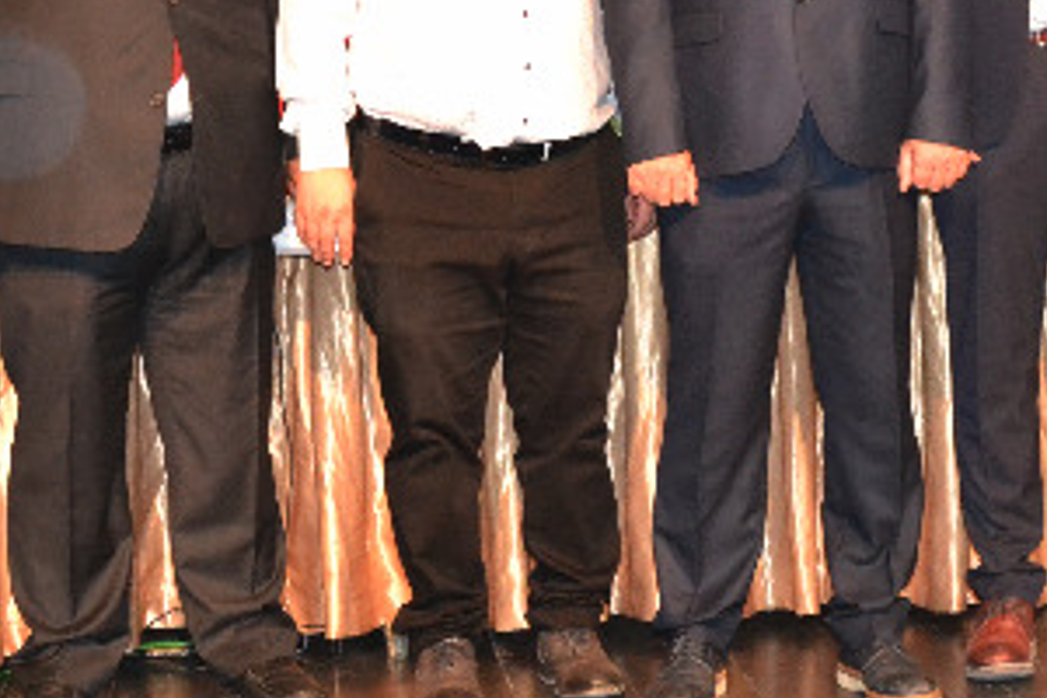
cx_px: 607
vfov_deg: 13.1
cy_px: 127
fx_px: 3024
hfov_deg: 19.6
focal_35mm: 104
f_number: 7.1
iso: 3200
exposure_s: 1/80
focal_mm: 26
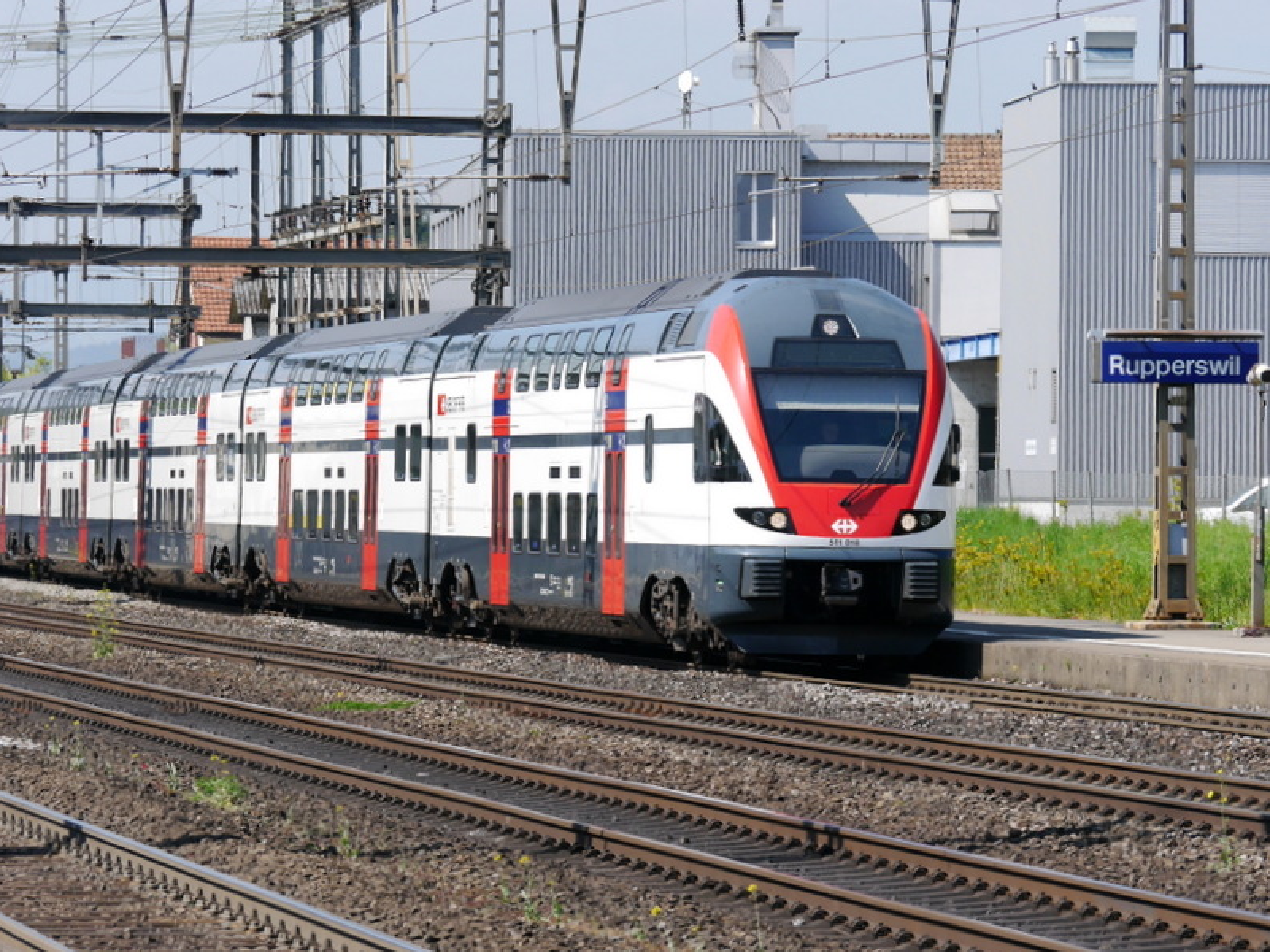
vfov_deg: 5.9
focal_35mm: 250
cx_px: 606
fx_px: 9172
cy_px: 503
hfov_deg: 7.9
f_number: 5.6
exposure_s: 1/500
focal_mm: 100
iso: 160
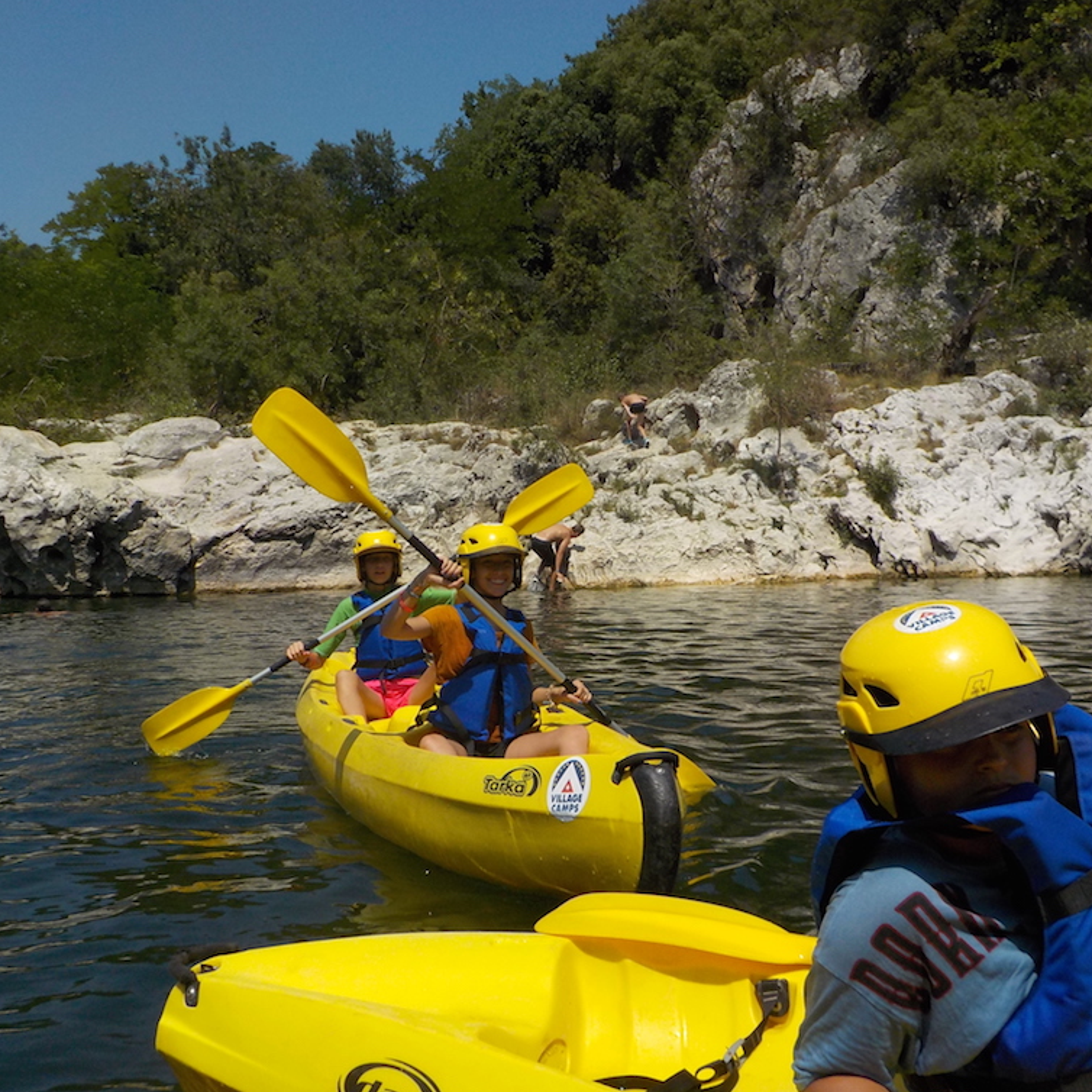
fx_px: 1285
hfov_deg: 46.0
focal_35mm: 36
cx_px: 550
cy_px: 550
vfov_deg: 46.0
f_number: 6.6
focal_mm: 4.1
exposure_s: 1/640
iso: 125
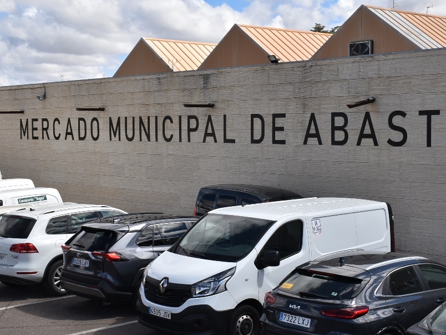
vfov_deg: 26.2
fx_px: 717
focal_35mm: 56
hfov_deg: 34.5
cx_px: 229
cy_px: 173
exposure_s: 1/400
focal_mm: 27
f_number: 10
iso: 200
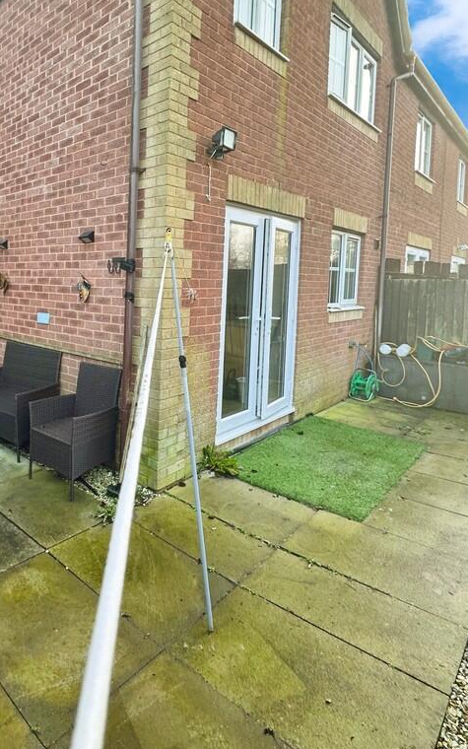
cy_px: 375
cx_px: 124
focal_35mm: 20
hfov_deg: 57.0
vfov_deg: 85.1
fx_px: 408
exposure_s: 1/99
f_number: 2.2
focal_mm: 2.22
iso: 64
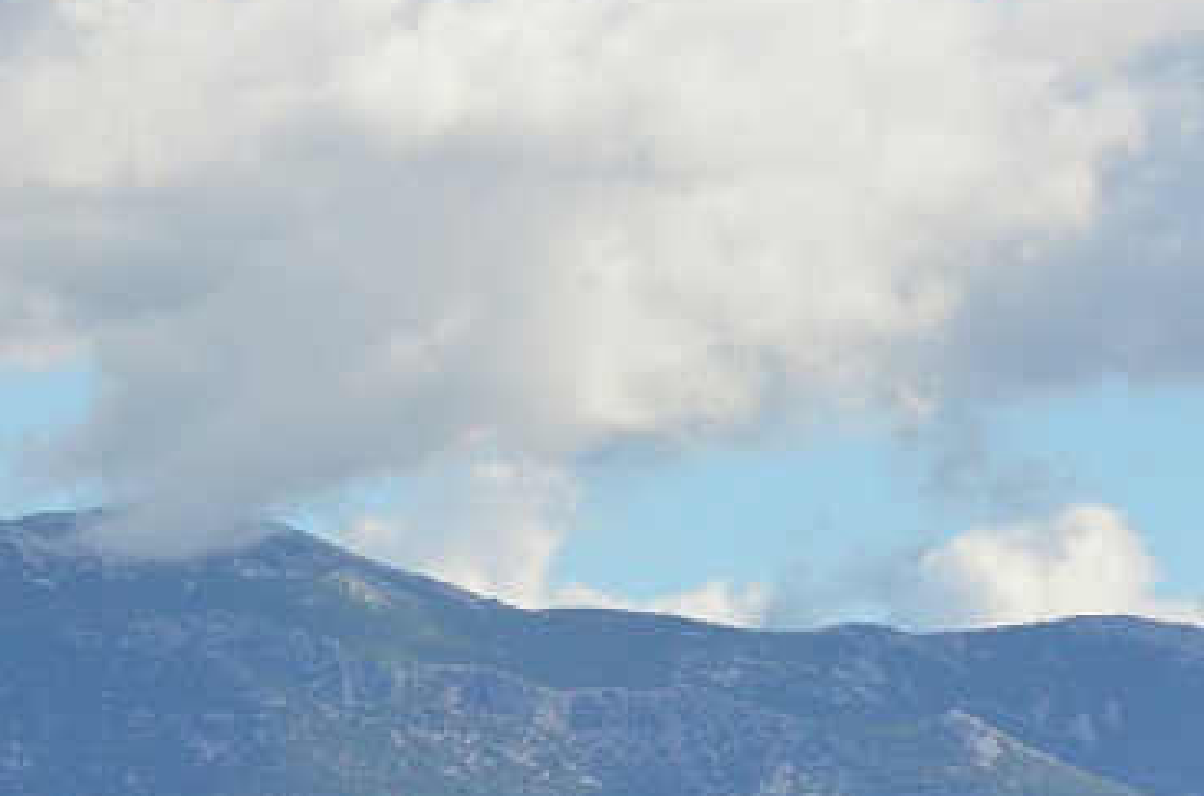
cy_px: 645
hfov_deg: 5.5
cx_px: 773
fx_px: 12576
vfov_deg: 3.6
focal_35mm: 377
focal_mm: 92
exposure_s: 1/8000
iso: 900
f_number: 4.5
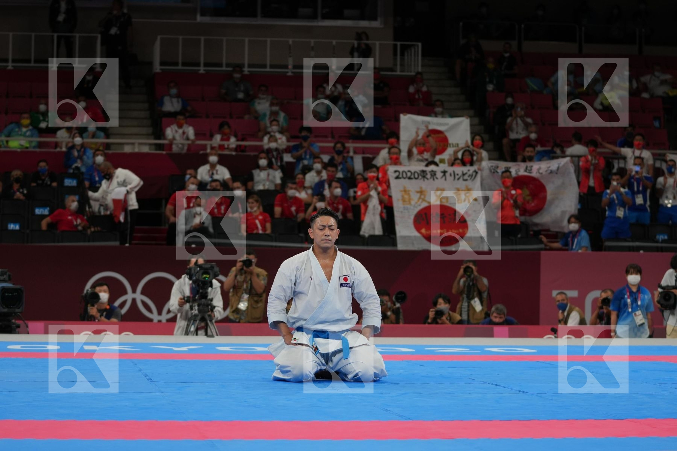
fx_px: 1974
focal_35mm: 105
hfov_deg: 19.5
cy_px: 226
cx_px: 338
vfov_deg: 13.0
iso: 500
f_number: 2.8
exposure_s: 1/1000
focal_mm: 70
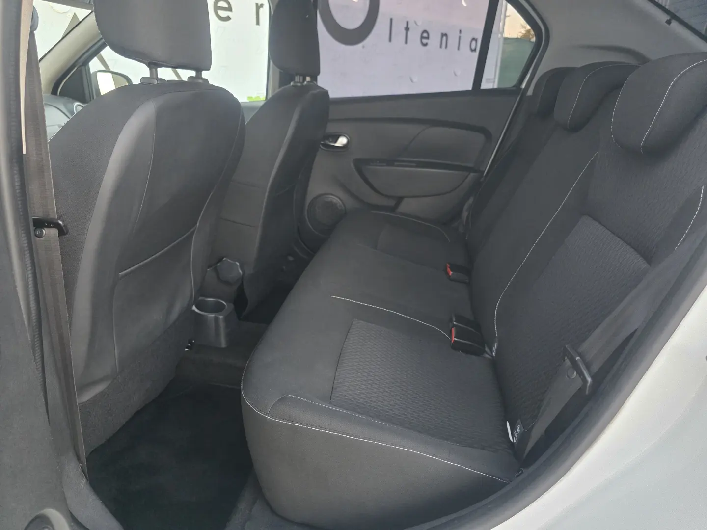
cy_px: 265
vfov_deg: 58.9
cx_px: 354
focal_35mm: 23
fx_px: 470
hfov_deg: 73.9
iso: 1250
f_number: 1.7
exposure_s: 1/100
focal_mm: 6.3
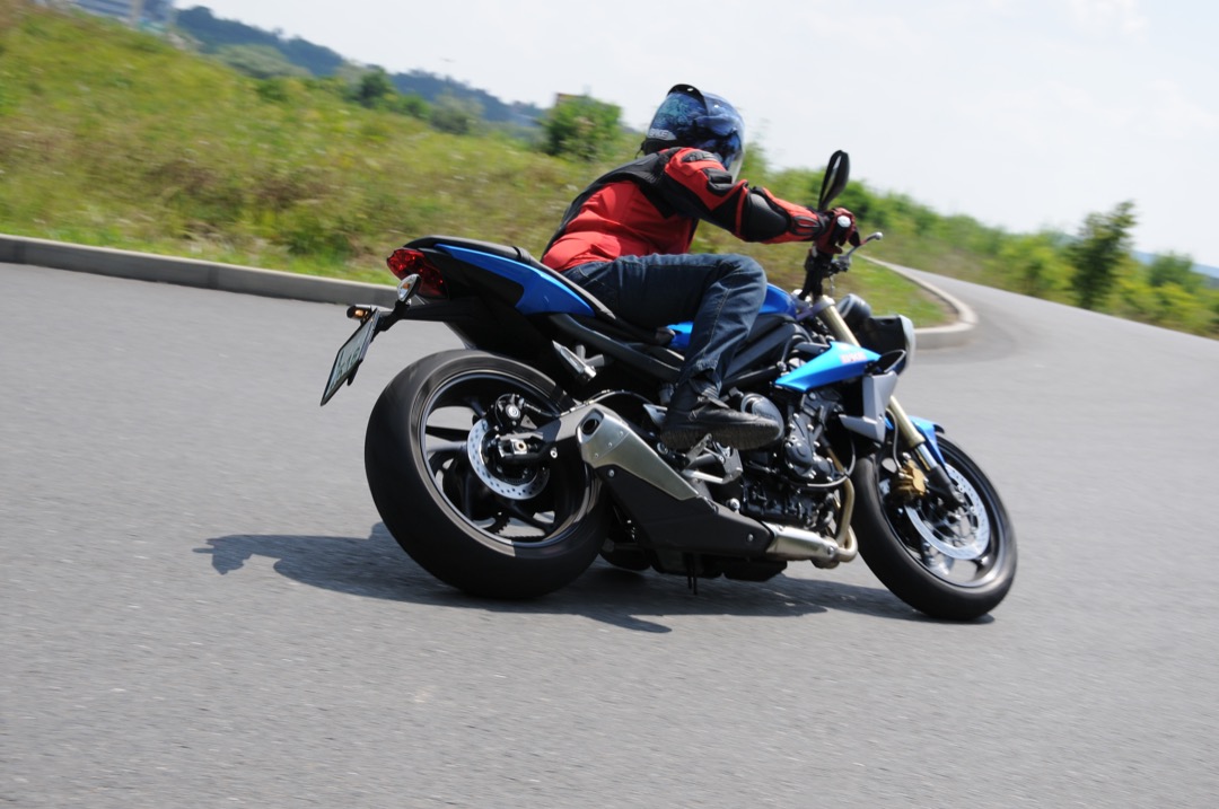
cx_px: 610
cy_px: 404
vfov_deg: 23.7
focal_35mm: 57
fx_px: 1927
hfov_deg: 35.1
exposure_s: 1/500
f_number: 8
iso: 200
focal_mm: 38
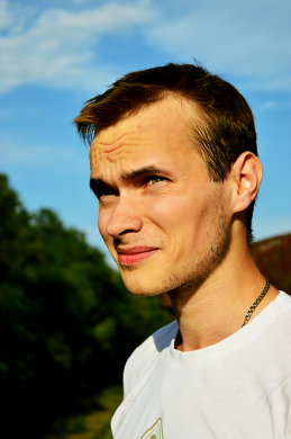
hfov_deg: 16.5
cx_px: 146
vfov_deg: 24.6
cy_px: 220
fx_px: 1003
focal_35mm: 82
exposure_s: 1/640
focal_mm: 55
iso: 100
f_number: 5.6
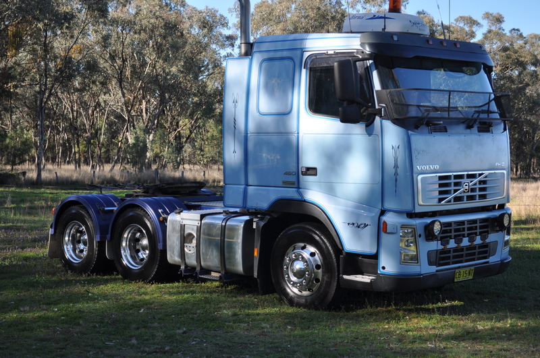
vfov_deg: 21.5
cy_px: 179
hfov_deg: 31.9
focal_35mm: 63
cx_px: 270
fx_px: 944
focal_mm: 42
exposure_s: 1/125
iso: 220
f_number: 5.6
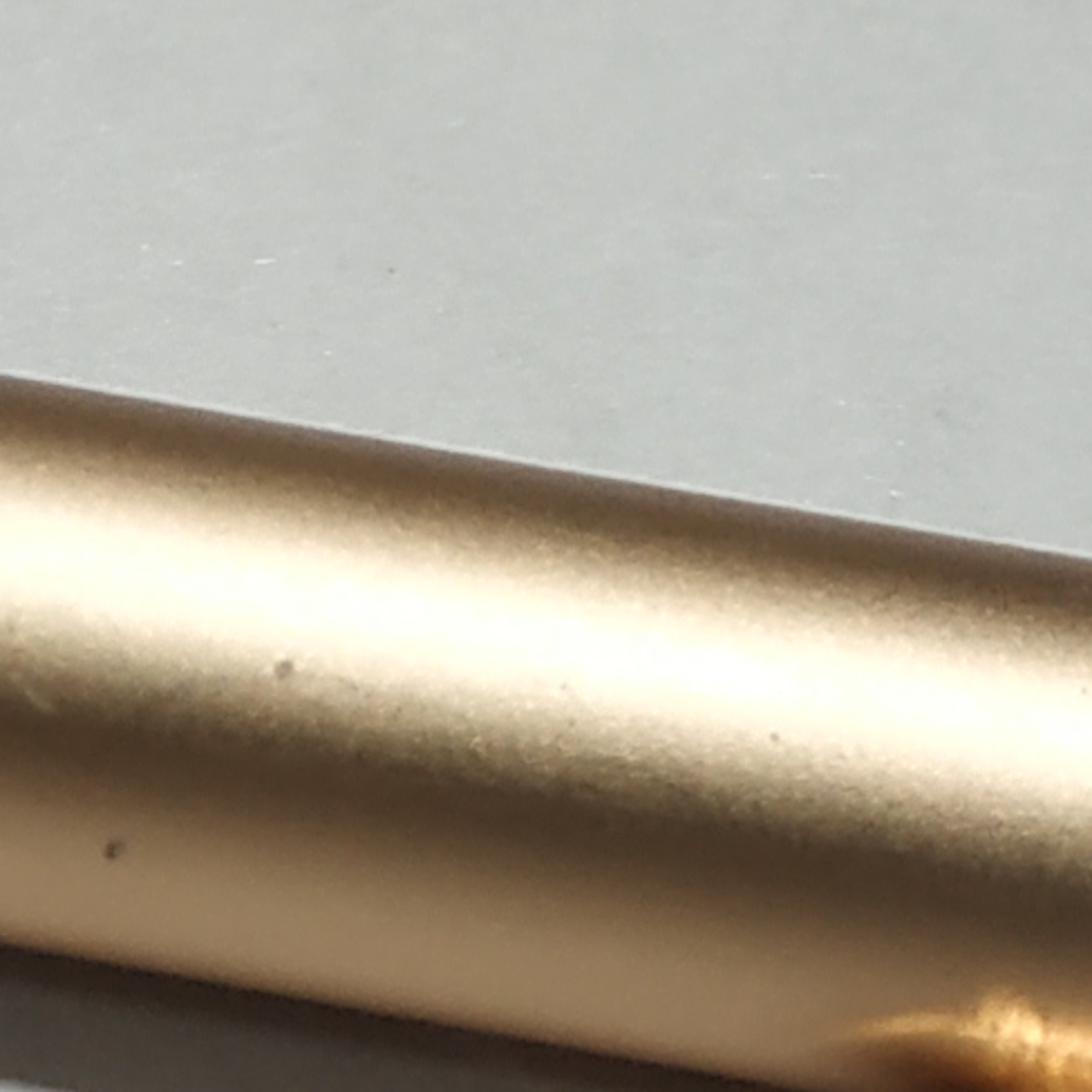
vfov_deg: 10.0
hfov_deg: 9.9
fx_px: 6210
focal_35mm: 174
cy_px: 761
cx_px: -219
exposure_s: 1/33
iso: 200
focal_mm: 3.94
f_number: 1.9
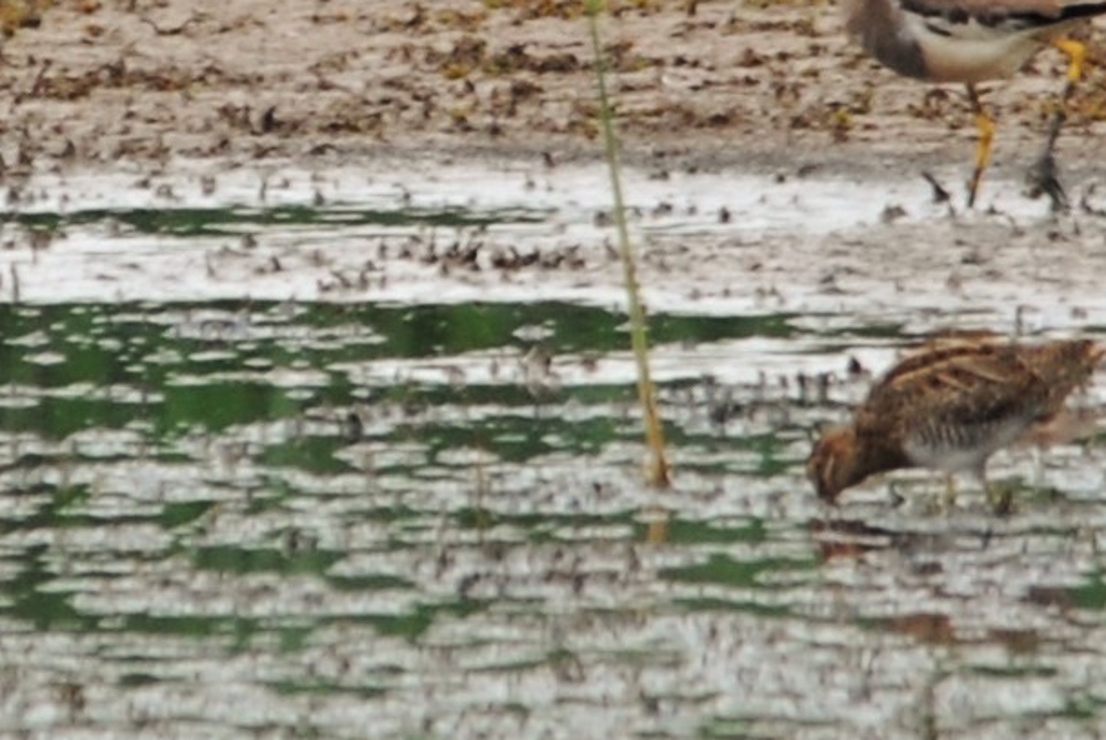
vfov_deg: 0.9
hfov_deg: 1.3
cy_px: 145
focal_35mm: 1555
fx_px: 47830
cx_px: 871
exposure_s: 1/60
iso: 320
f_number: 8
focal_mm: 500
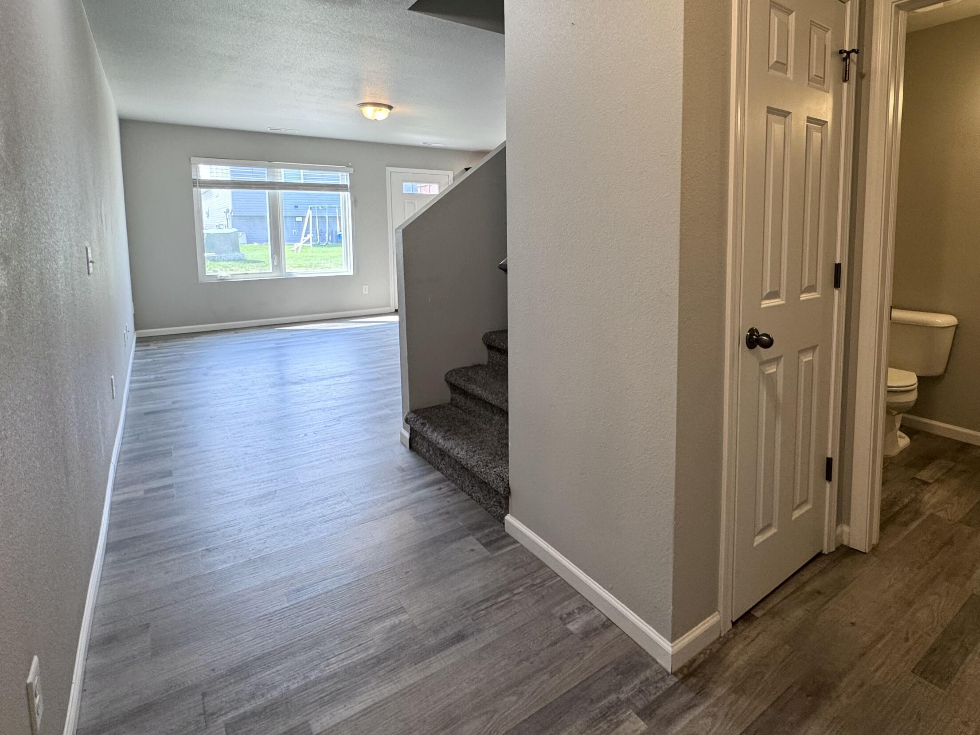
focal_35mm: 19
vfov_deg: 67.6
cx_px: 555
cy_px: 277
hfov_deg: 84.2
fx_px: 538
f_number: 2.2
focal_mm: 2.22
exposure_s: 1/120
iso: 160
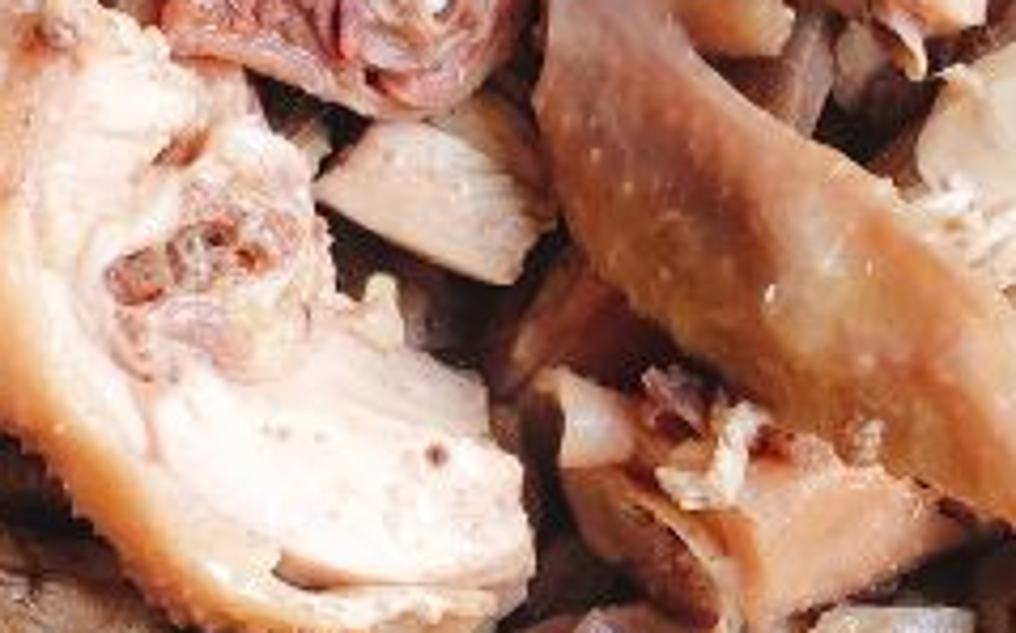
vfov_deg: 14.5
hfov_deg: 23.0
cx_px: 340
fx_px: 2490
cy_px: 312
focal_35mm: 90
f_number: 2.2
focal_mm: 4.15
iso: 50
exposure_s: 1/50
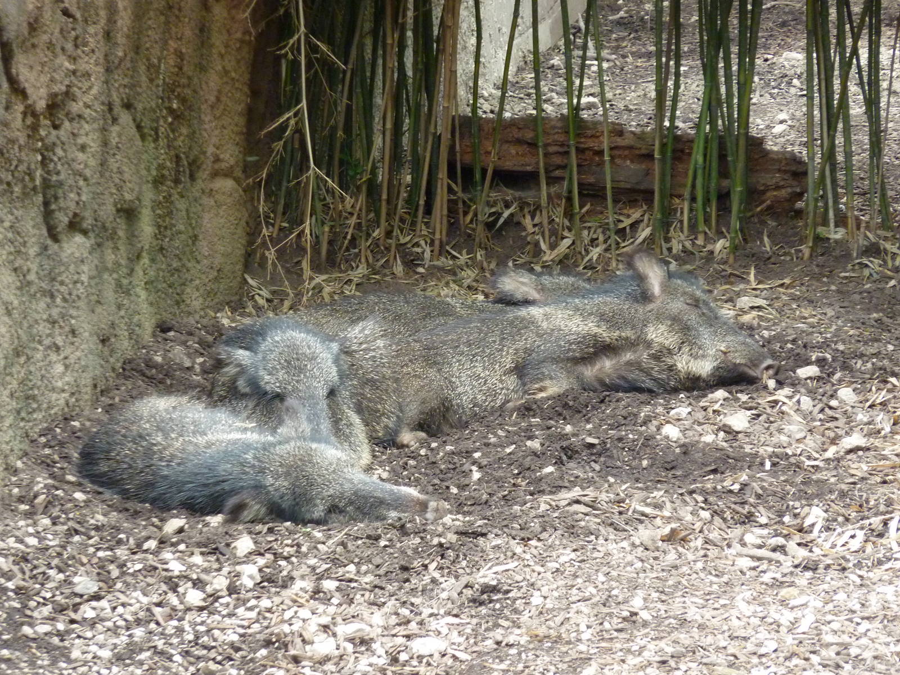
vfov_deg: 6.1
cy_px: 338
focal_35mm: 242
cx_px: 450
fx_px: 6292
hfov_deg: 8.2
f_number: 4.7
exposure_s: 1/60
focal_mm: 39.7
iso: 400
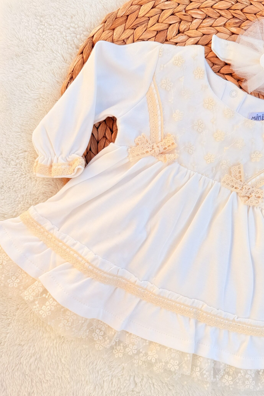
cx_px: 178
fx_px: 341
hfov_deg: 41.7
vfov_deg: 60.2
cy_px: 217
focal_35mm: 31
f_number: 1.78
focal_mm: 6.76
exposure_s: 1/1727
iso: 80
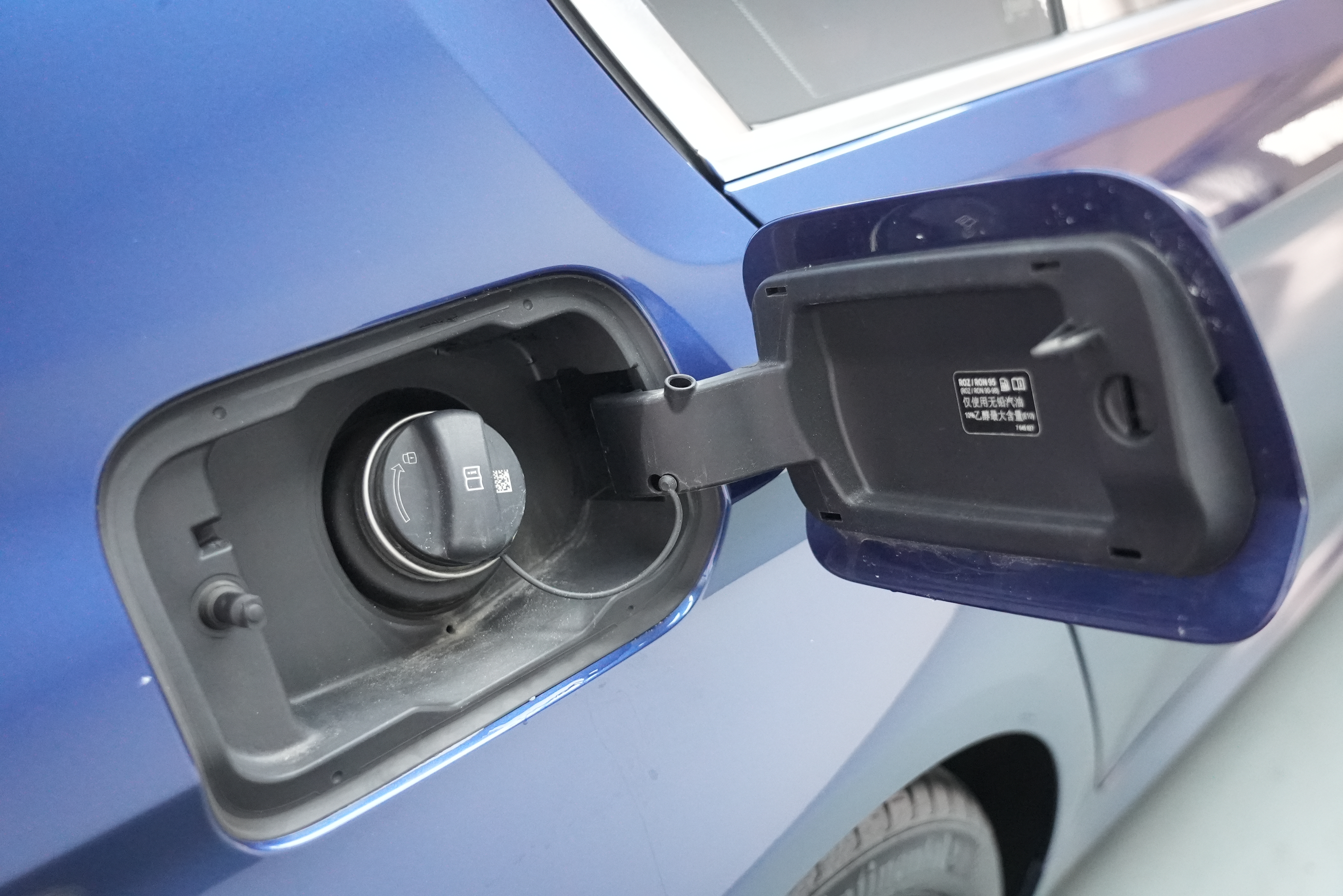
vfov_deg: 38.9
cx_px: 672
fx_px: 1269
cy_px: 448
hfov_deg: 55.8
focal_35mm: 34
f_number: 4
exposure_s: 1/100
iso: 12800
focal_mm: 34
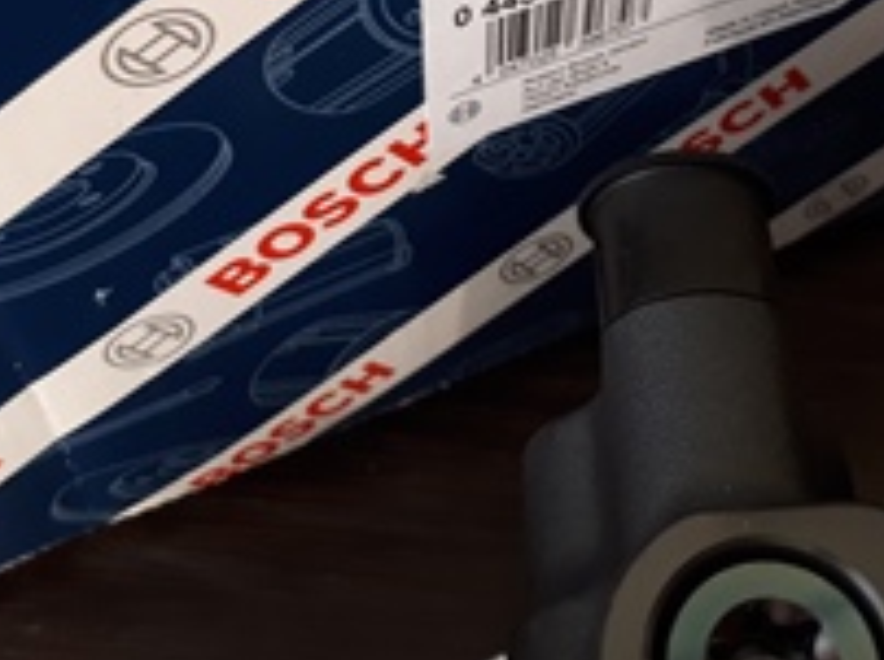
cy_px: -4
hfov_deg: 32.2
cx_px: 490
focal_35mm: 60
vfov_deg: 23.3
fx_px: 1530
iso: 100
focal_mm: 3.6
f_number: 1.9
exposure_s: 1/33
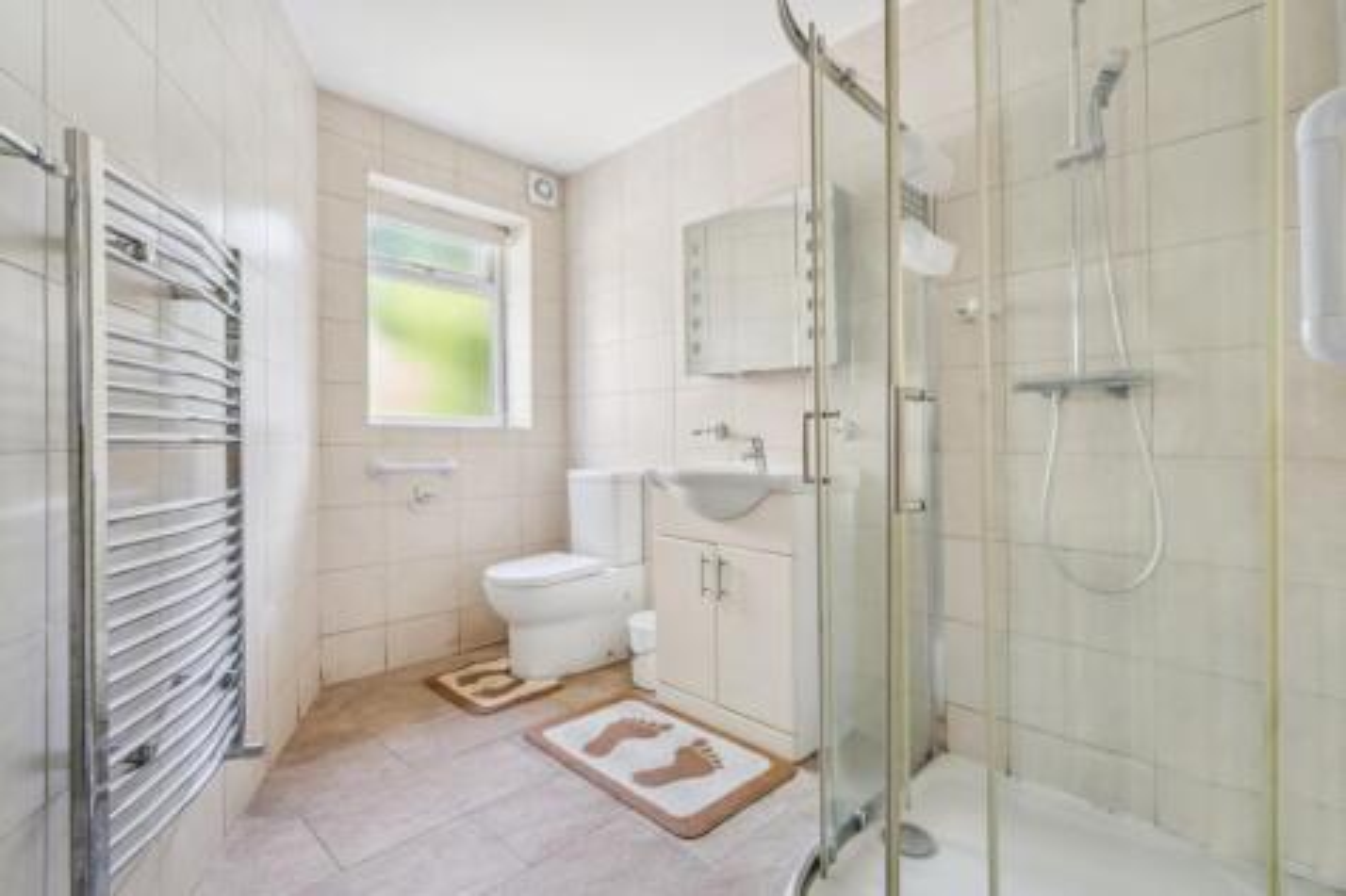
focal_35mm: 16
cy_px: 448
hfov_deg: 96.8
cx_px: 673
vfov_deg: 73.7
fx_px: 598
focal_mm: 16
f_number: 5
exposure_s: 1/30
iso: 640
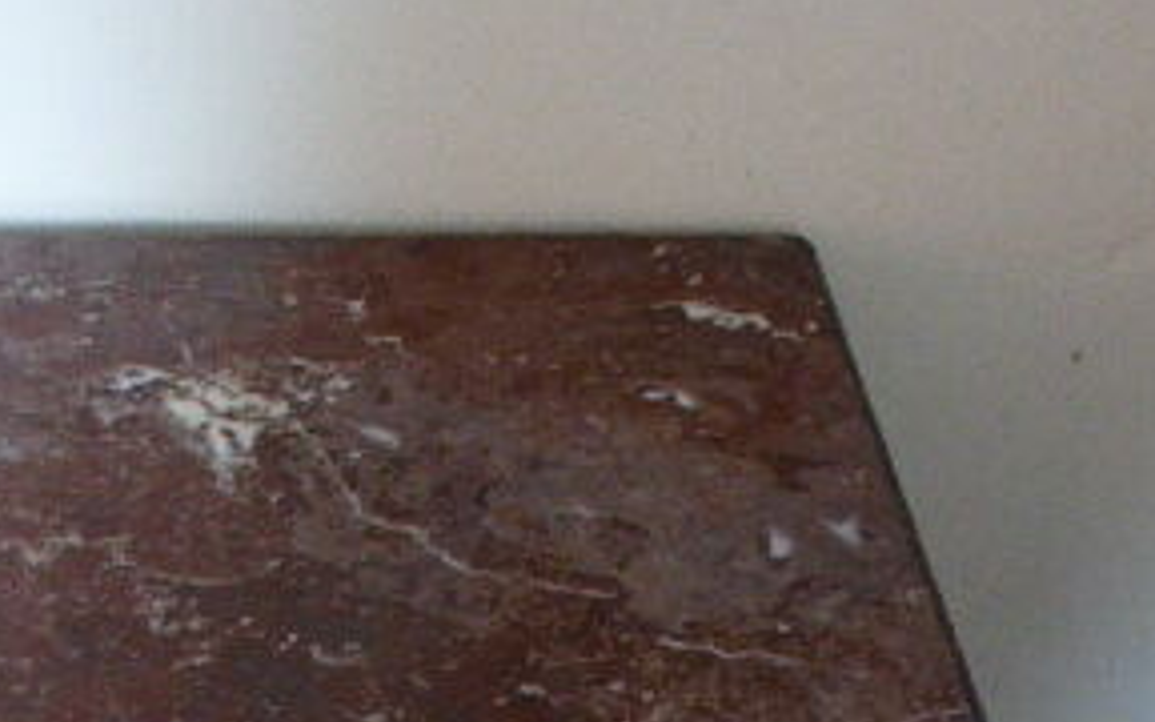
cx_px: 297
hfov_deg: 27.8
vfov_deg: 17.7
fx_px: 2298
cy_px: 594
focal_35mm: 73
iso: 400
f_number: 3.6
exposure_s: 1/10
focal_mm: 5.4
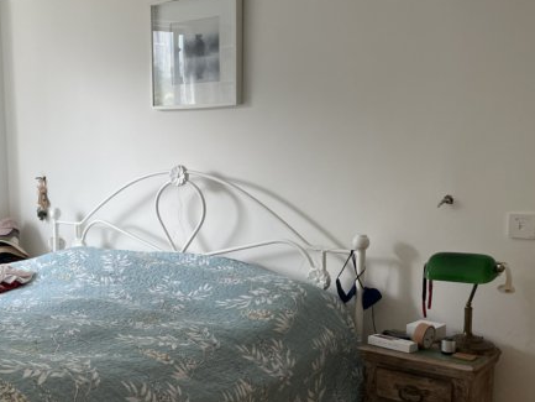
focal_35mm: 48
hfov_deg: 37.9
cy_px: 245
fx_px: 742
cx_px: 90
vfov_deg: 30.2
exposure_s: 1/121
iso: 100
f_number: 1.6
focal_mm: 4.2
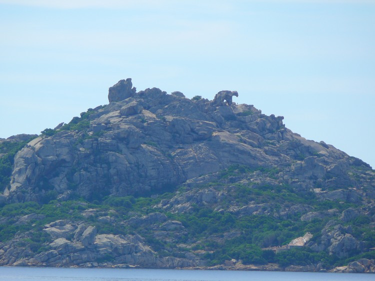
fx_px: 4332
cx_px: 188
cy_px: 140
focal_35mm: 400
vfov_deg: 3.7
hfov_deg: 5.0
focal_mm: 84.6
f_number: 4.5
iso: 100
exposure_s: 1/250
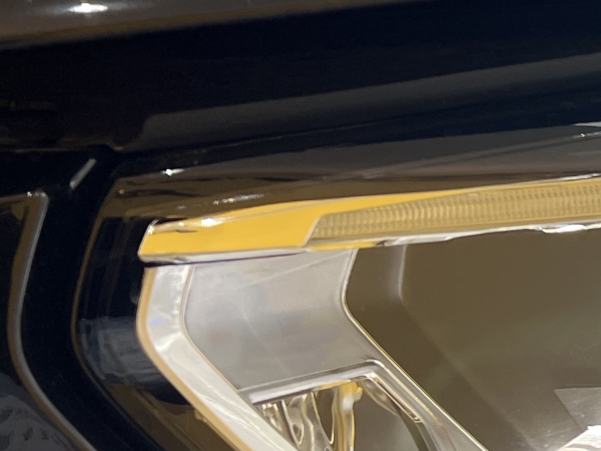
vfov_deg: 12.7
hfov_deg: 15.4
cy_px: 371
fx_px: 2014
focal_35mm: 116
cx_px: 947
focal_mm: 5.7
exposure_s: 1/244
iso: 40
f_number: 1.5
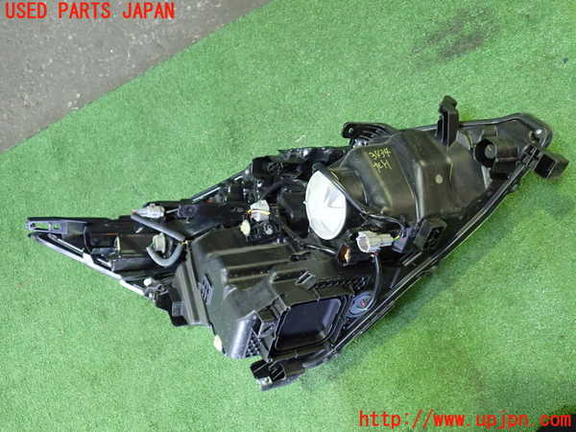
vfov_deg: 46.8
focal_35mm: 30
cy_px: 216
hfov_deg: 60.0
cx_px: 288
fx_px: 499
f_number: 2.3
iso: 640
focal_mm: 5.4
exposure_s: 1/30
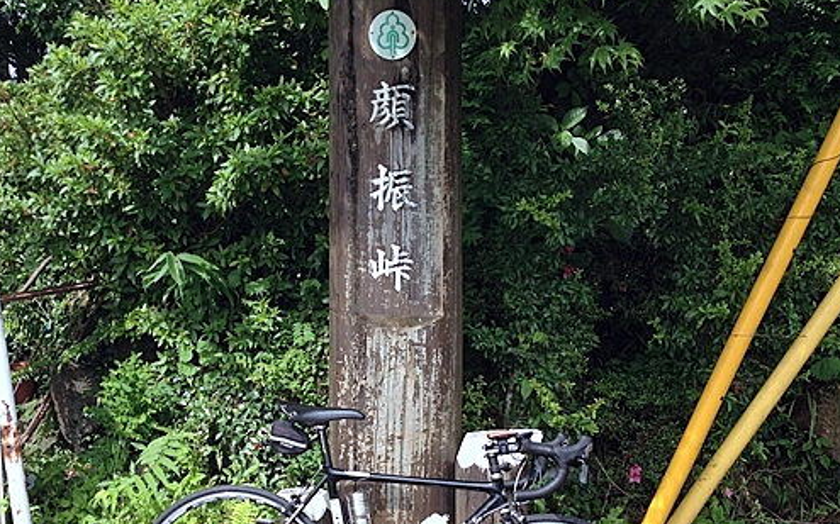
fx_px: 1098
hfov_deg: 41.8
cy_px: 373
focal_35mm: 48
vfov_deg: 26.6
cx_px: 375
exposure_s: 1/472
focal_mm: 4.28
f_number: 2.4
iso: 64
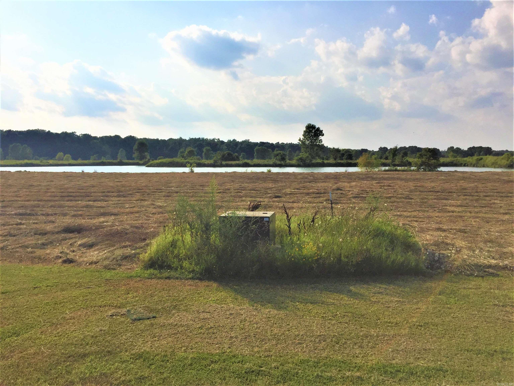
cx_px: 257
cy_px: 193
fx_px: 431
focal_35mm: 29
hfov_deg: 61.7
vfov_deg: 48.2
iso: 32
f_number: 2.2
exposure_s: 1/6623
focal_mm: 4.15
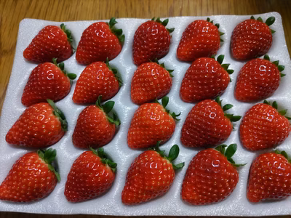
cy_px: 109
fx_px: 219
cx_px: 146
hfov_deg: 67.3
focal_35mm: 26
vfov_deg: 53.1
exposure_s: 1/30
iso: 1057
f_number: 1.79
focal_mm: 4.8
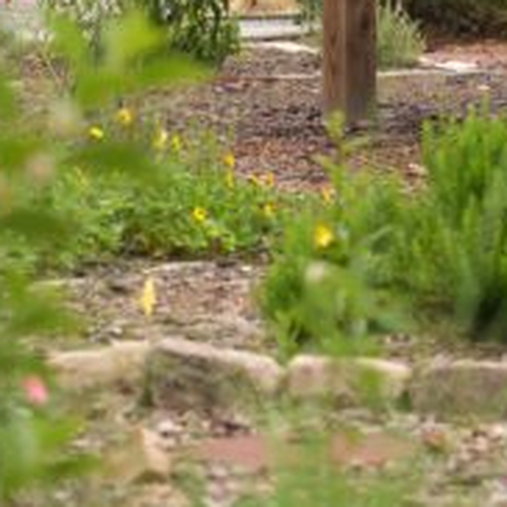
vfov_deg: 4.6
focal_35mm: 376
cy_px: -58
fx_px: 6231
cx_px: 635
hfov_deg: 4.6
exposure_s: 1/250
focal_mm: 105
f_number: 4
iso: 100
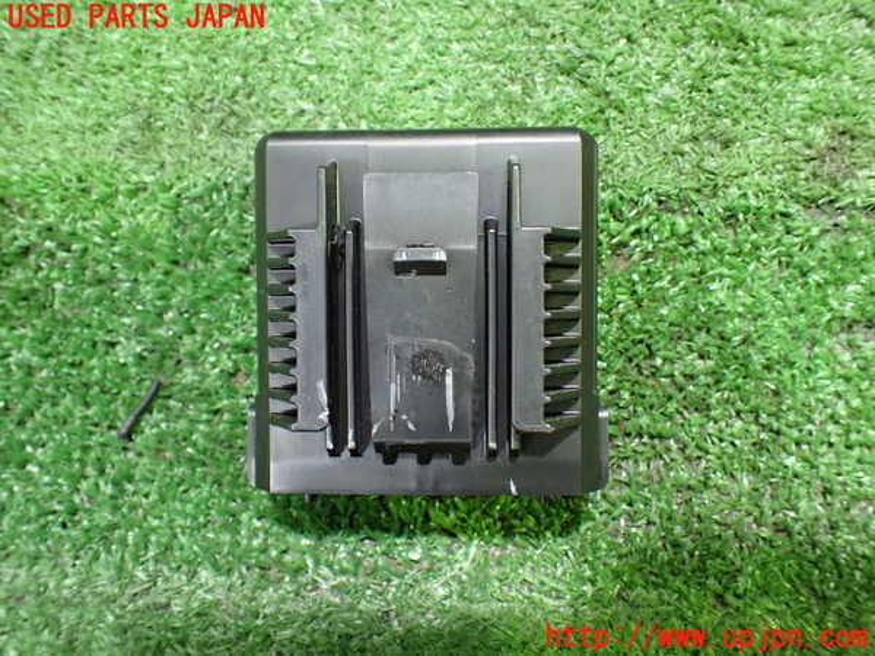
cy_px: 328
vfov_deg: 46.8
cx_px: 438
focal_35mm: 30
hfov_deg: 60.0
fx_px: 758
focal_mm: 5.4
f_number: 2.3
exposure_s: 1/50
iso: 800
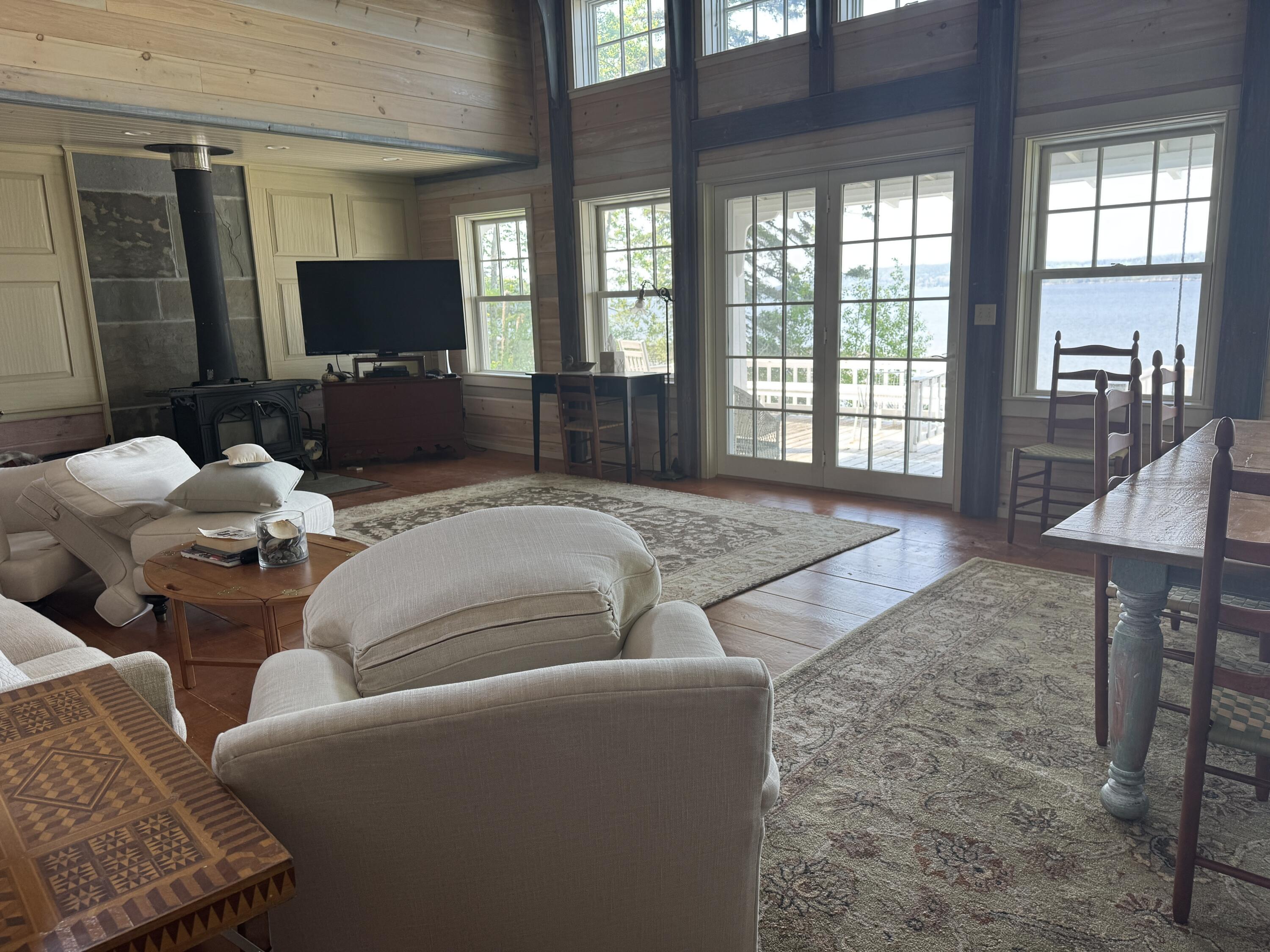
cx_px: 635
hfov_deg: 71.6
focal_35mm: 24
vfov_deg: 56.8
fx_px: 881
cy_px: 476
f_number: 1.78
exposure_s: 1/121
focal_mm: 6.76
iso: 80
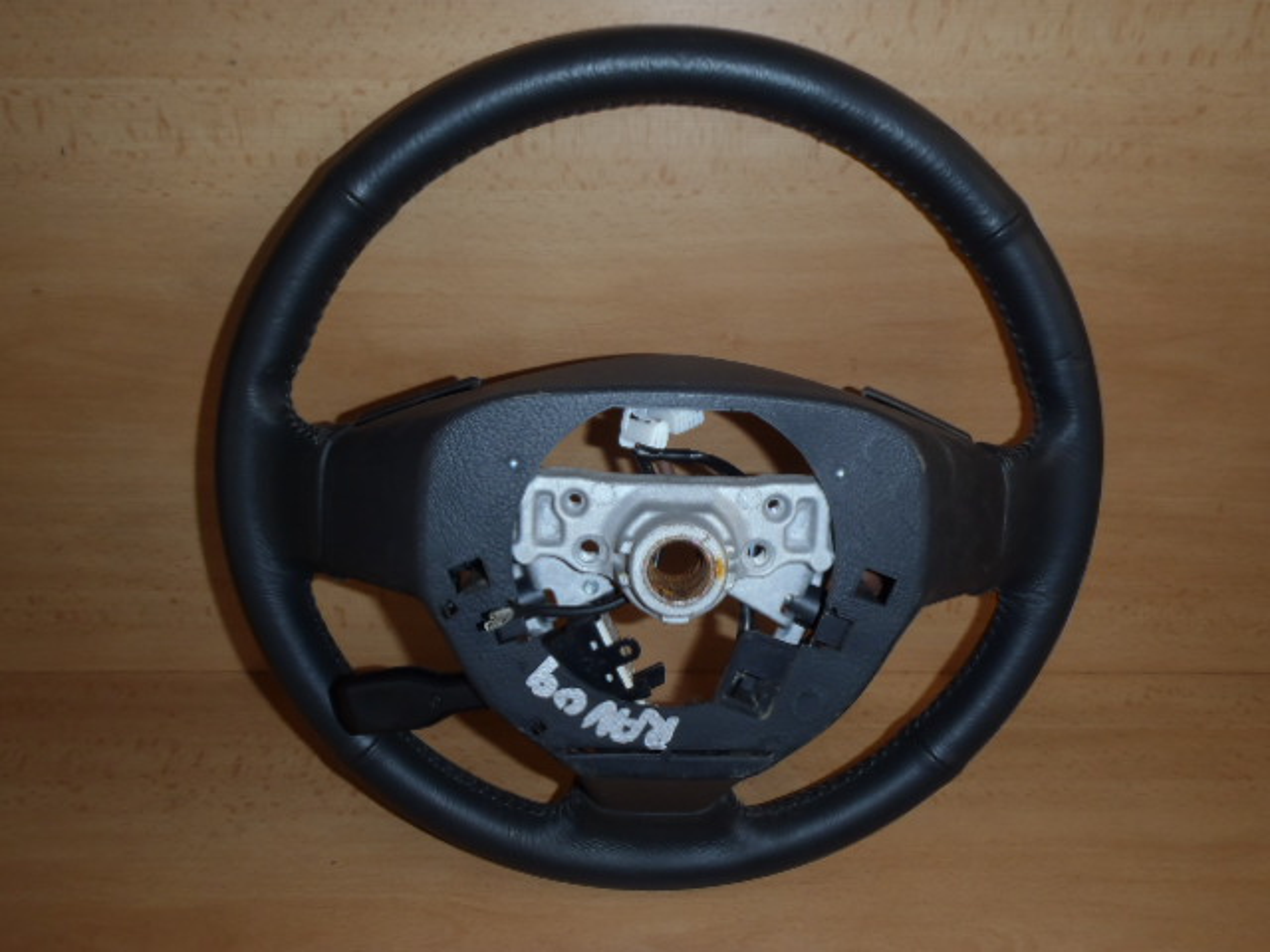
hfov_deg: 63.4
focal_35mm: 28
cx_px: 635
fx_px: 1027
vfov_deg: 49.7
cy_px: 476
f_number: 3.9
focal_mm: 5
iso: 100
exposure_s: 1/30
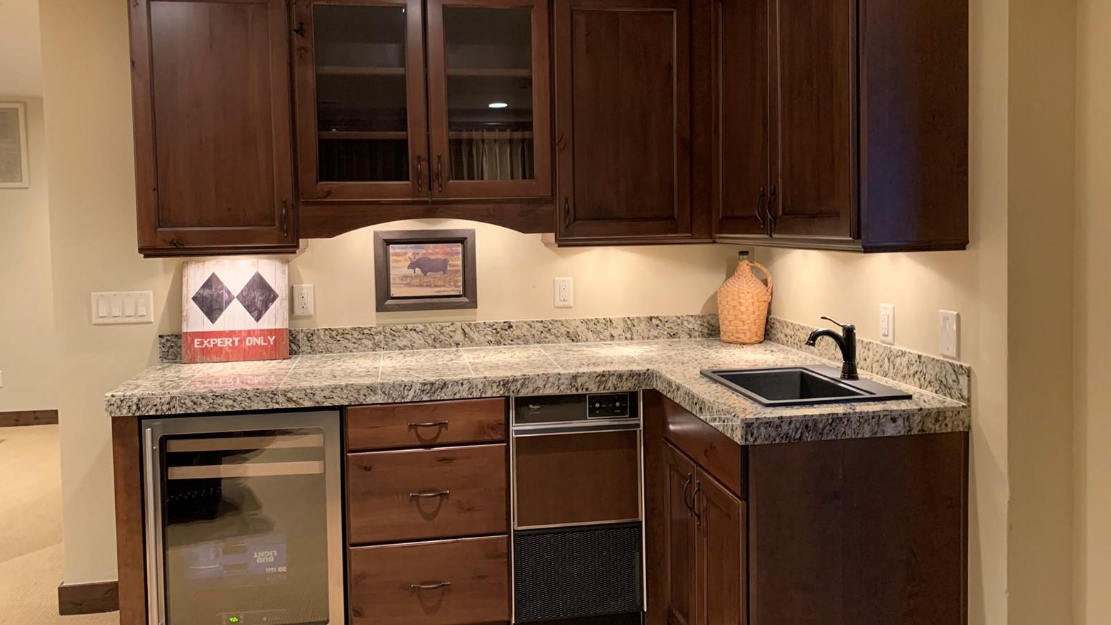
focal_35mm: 29
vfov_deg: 40.1
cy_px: 277
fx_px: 854
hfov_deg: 66.1
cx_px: 543
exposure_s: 1/40
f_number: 1.8
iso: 400
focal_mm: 4.25
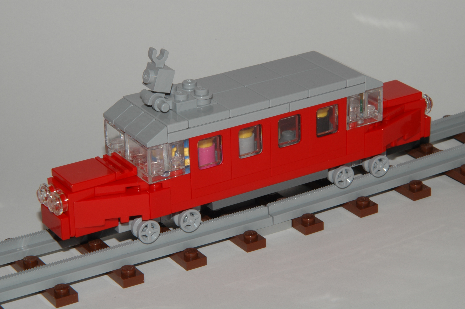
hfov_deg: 14.9
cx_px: 232
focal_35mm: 138
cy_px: 154
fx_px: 1781
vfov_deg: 9.9
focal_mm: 92
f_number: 29
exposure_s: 1/60
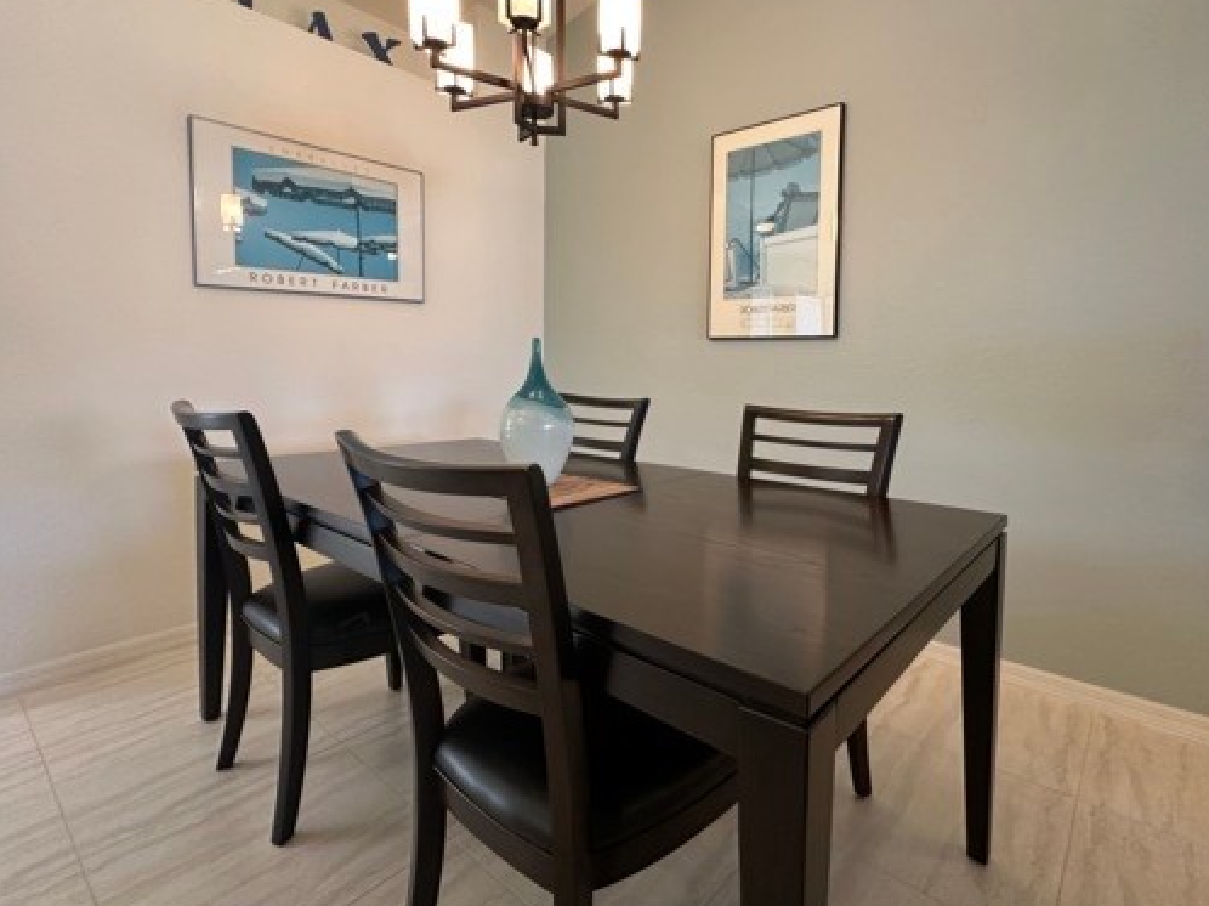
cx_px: 658
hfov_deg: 87.6
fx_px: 628
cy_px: 396
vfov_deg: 71.3
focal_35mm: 18
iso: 320
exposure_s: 1/60
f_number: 2.2
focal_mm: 2.22
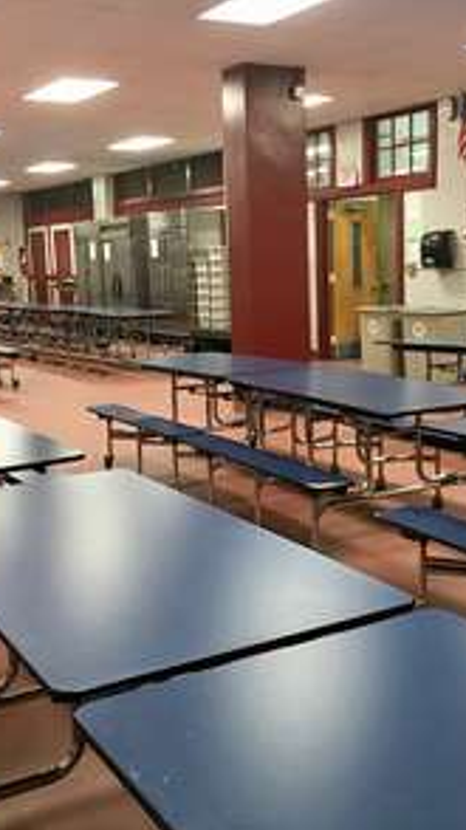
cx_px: 254
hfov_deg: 27.7
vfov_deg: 47.4
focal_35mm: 43
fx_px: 946
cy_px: 421
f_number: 2.2
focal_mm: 4.15
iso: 64
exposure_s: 1/15
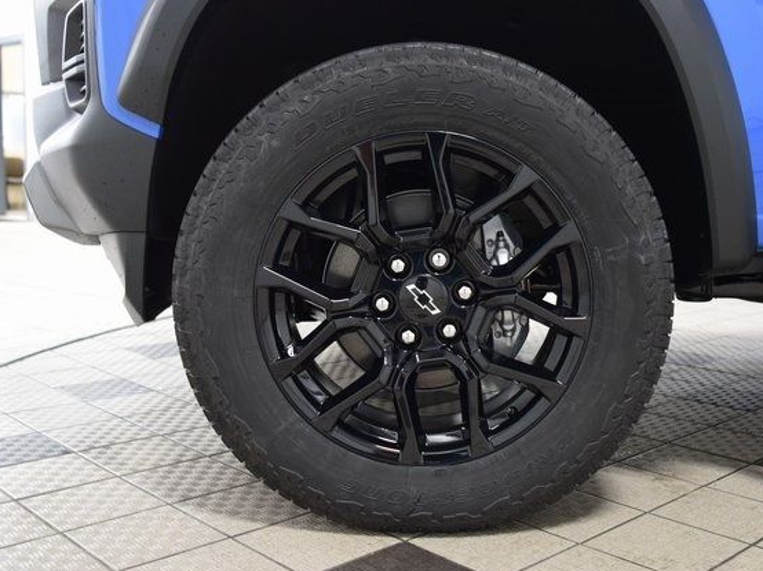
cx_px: 423
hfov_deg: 46.7
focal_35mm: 40
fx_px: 881
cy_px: 291
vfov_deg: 35.9
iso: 1600
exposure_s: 1/60
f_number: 3.2
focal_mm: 24
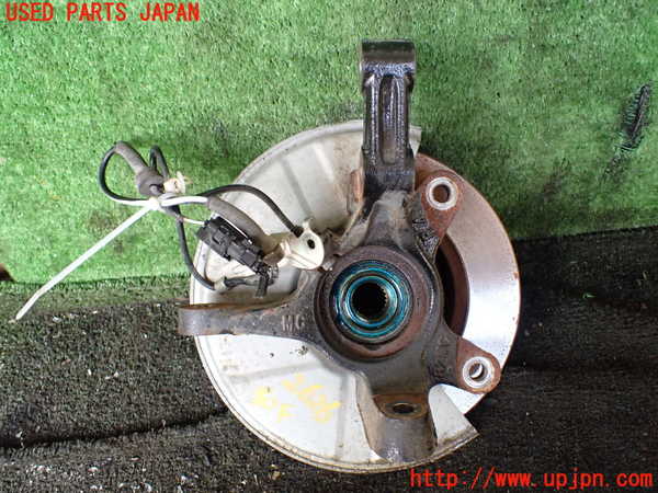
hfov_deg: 60.0
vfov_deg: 46.8
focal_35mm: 30
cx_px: 329
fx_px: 570
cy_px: 246
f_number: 2.3
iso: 400
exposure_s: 1/125
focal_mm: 5.4
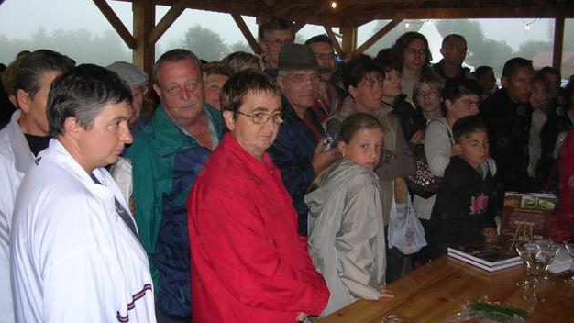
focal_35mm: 39
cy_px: 162
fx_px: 594
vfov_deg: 30.4
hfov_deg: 51.6
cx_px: 292
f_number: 2.8
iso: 63
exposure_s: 1/60.1
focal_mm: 5.8
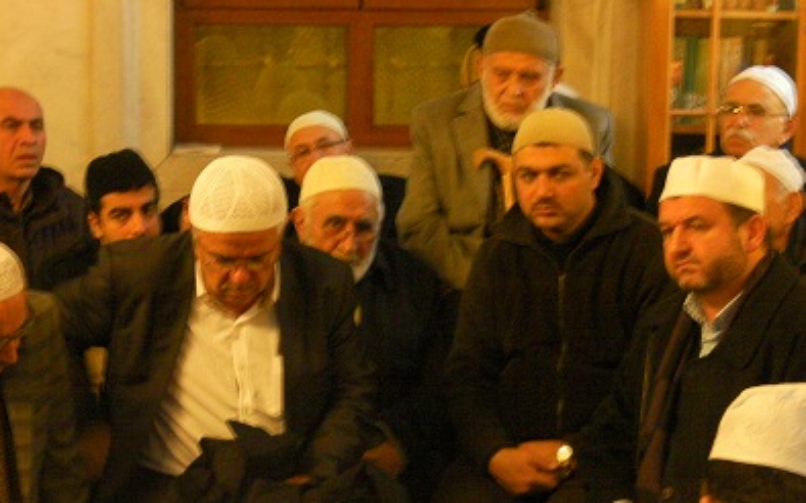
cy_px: 336
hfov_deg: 18.4
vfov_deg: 11.6
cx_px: 297
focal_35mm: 113
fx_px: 2481
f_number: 3.7
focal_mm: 15
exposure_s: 1/8.1
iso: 400
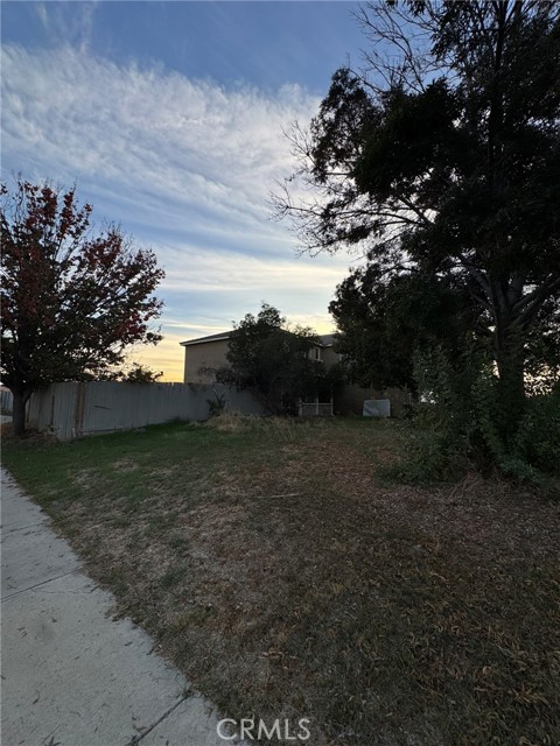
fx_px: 302
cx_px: 280
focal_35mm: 14
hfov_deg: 85.7
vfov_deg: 102.1
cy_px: 373
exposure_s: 1/453
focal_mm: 2.22
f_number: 2.2
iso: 40
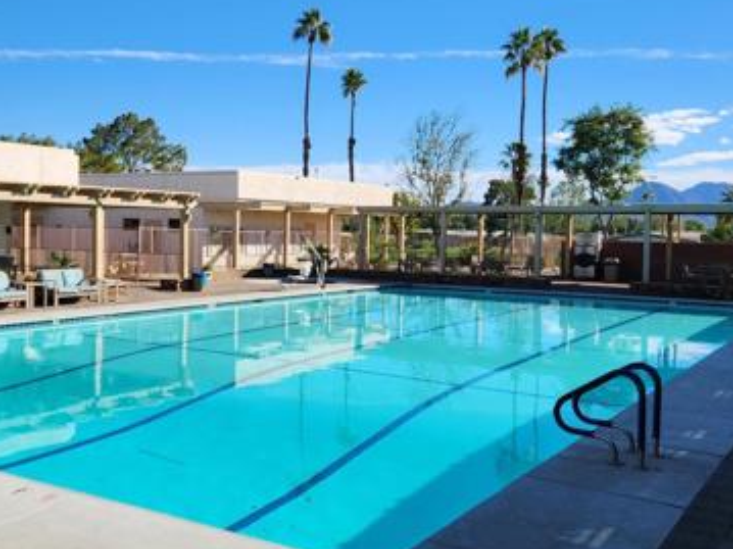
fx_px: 868
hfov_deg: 45.5
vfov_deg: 35.1
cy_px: 263
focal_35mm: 41
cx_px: 282
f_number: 1.8
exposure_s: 1/1765
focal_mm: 5.4
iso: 20
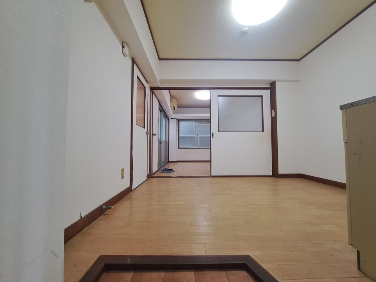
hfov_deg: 106.2
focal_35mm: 13
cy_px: 141
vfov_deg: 89.9
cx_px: 188
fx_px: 141
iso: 125
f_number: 2.2
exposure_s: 1/50
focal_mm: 1.74
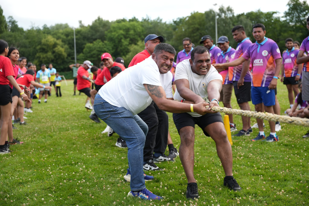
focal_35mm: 43
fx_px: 371
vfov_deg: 31.0
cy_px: 103
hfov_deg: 45.2
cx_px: 154
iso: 250
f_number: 2.8
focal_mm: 43.2
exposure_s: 1/800
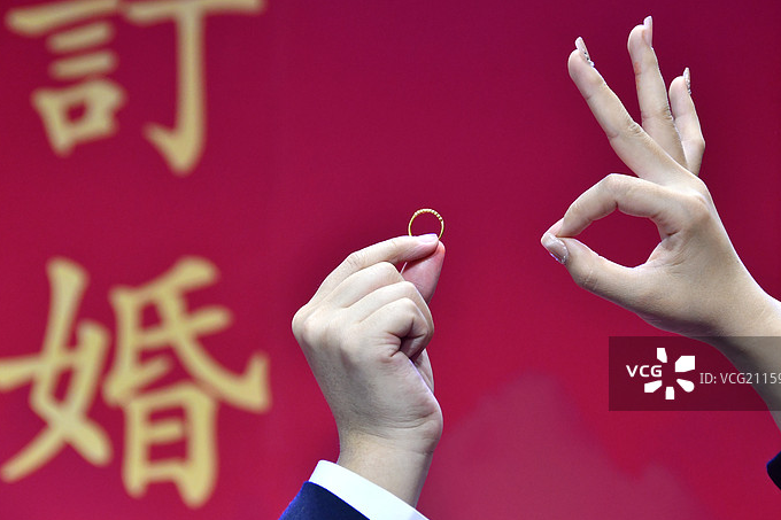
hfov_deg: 12.3
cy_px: 231
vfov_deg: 8.2
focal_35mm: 167
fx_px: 3622
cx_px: 405
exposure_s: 1/400
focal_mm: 95
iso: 800
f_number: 5.3
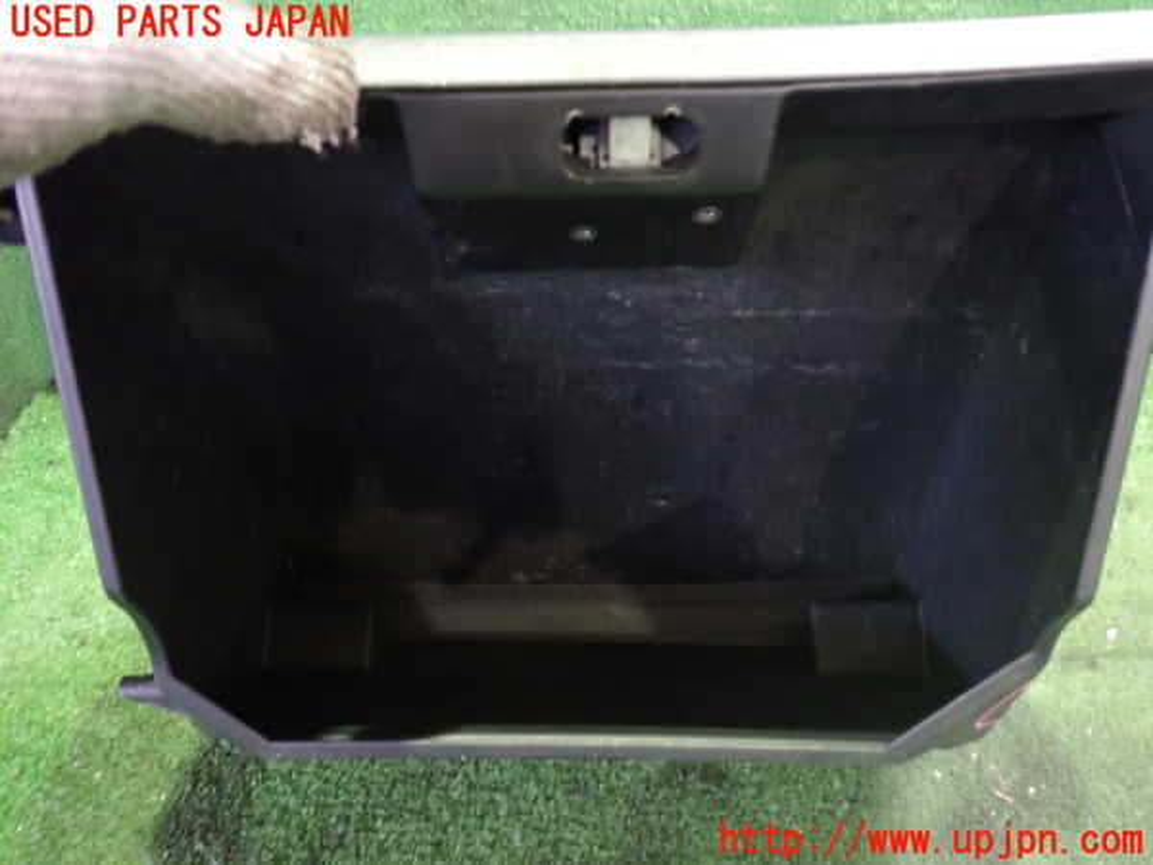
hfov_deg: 60.0
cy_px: 432
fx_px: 999
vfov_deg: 46.8
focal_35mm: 30
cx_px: 576
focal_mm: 5.4
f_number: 2.3
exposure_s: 1/8
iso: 1000
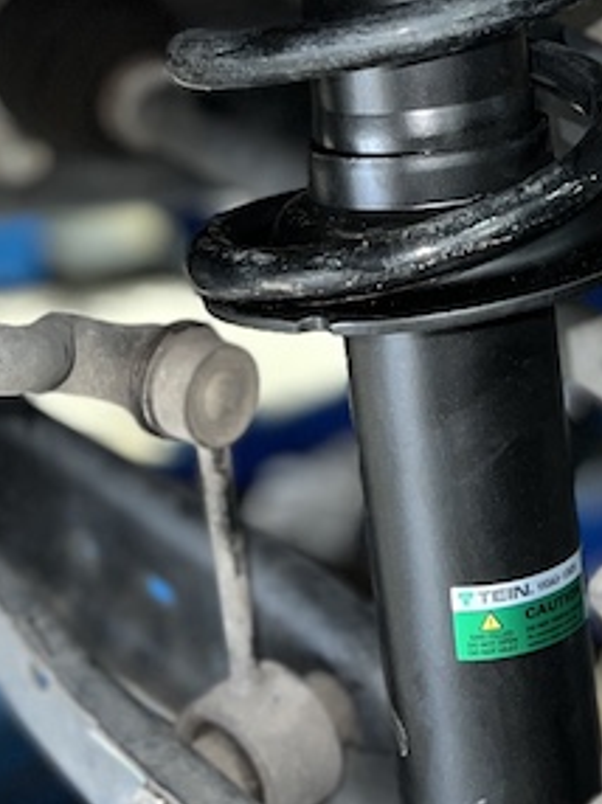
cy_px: 32
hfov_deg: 15.2
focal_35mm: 97
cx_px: 416
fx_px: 2253
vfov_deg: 19.7
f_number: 1.5
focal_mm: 5.7
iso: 50
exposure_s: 1/17
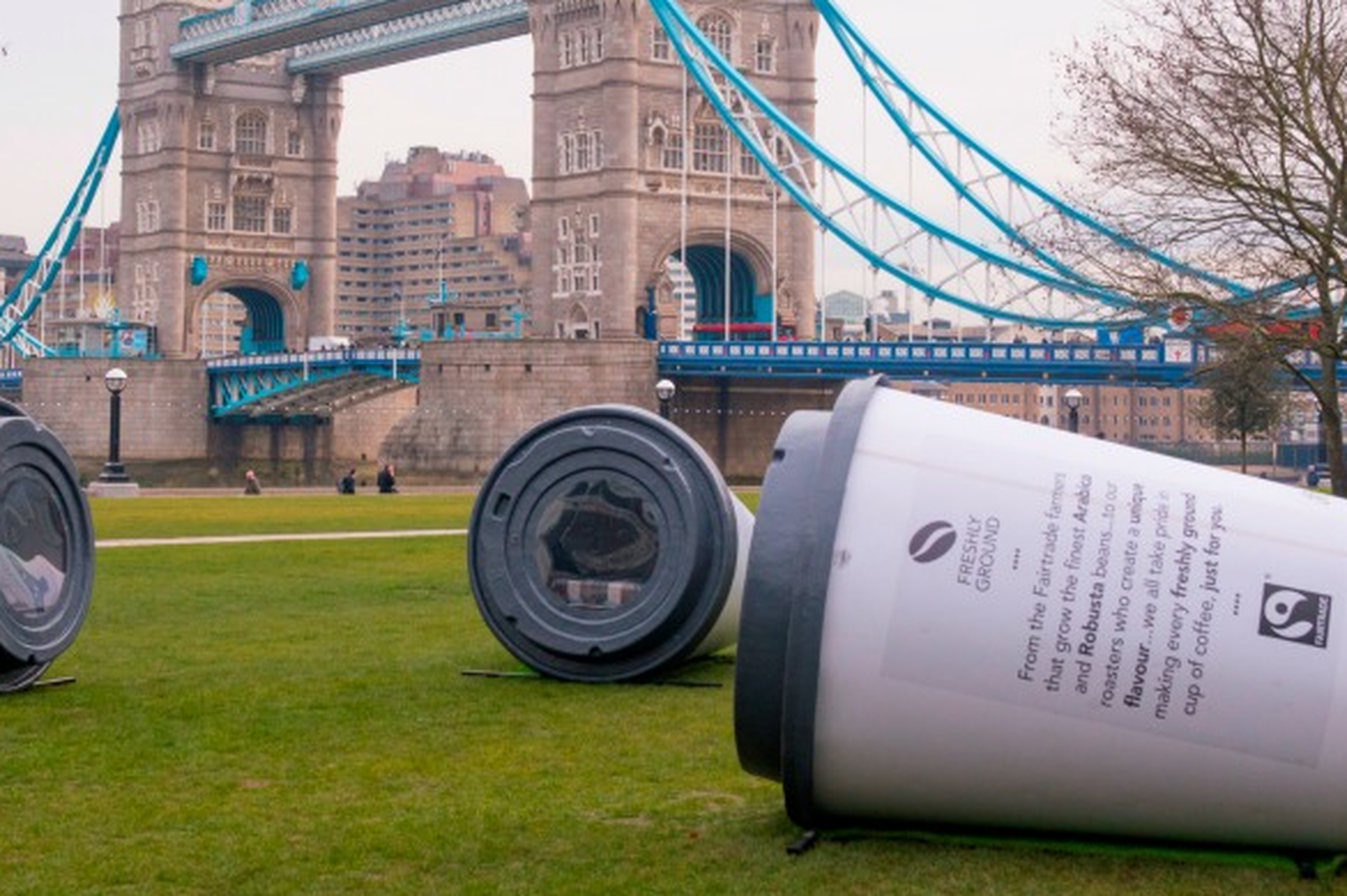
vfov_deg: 20.4
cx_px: 548
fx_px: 2467
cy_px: 240
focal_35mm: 66
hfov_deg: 30.5
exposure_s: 1/400
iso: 1250
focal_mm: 42
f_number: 11
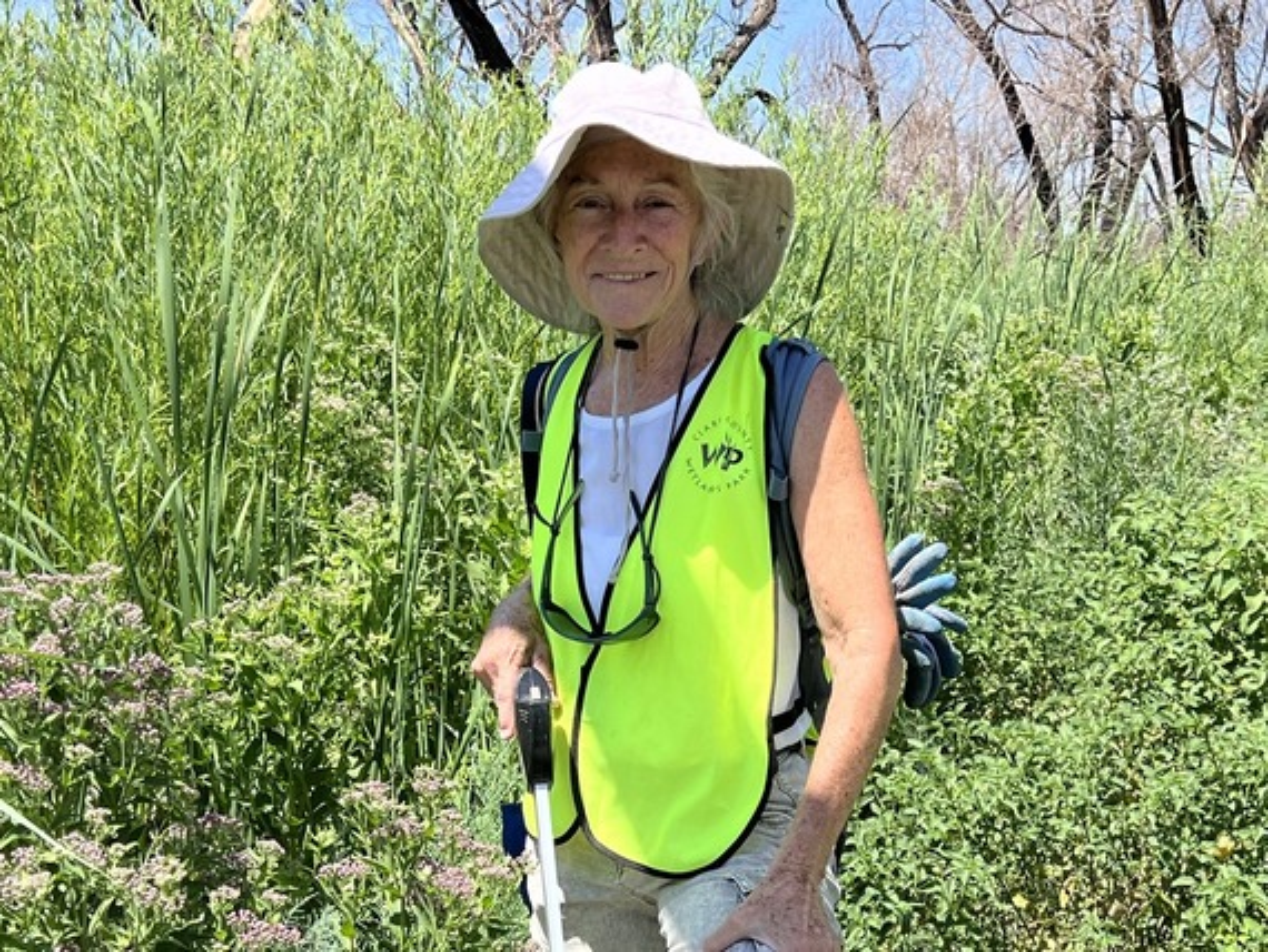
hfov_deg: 67.3
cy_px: 476
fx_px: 953
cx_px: 634
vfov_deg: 53.1
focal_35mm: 26
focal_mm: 5.7
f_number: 1.5
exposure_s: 1/2083
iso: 50
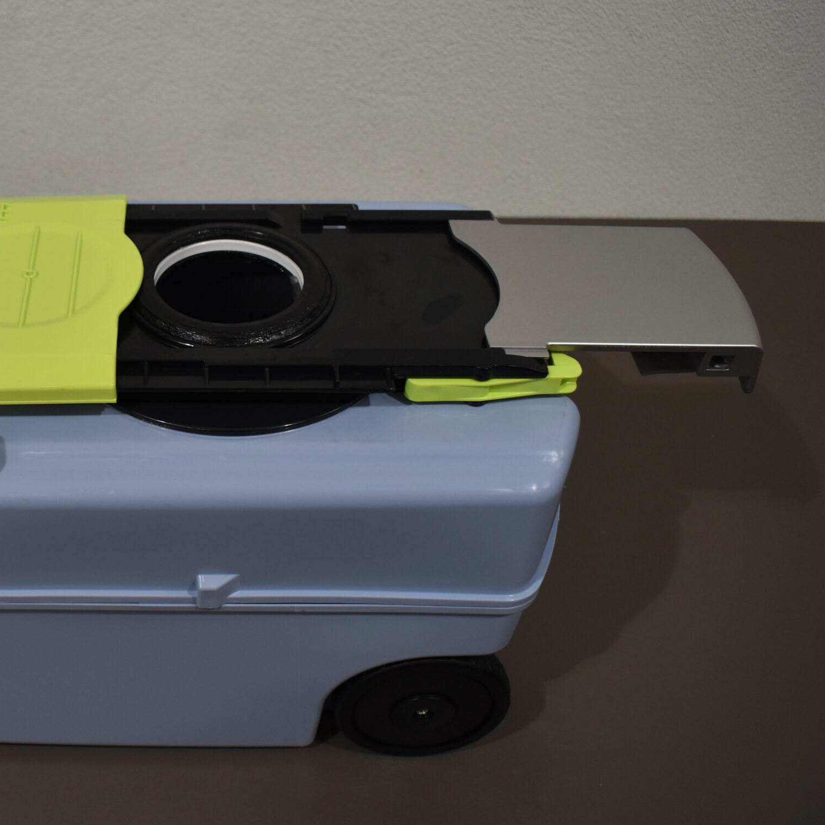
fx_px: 1052
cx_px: 169
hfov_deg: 41.1
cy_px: 424
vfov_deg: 42.8
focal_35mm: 39
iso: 400
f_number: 4.5
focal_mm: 18
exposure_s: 1/250
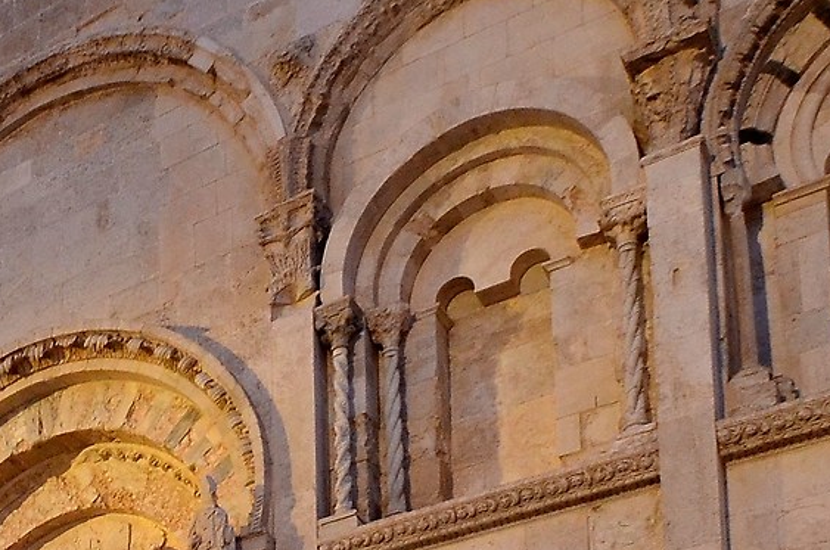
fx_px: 1473
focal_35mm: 64
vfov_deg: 15.9
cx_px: -379
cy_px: 1137
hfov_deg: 25.0
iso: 800
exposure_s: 1/20
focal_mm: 10
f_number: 6.3
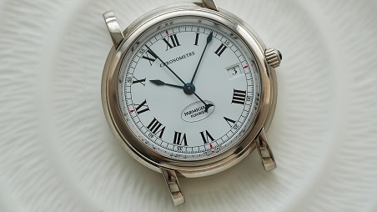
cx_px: 189
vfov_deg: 7.3
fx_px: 1659
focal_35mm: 166
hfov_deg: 13.0
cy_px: 90
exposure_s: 1/400
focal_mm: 105
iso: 1250
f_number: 3.5
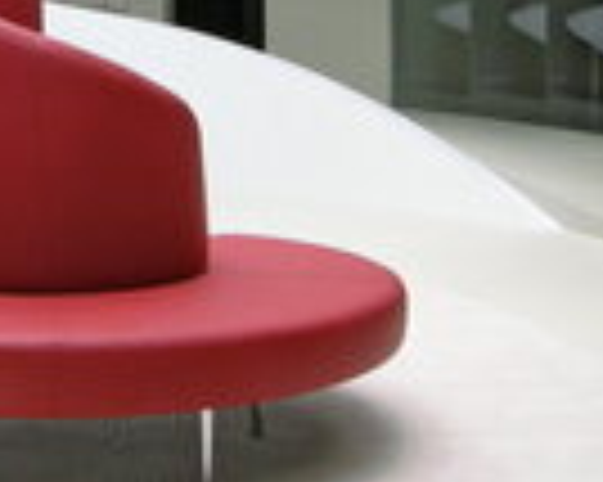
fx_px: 2336
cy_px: -106
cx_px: 72
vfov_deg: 11.5
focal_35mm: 131
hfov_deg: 14.6
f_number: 2.7
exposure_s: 1/124
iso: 142
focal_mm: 7.5
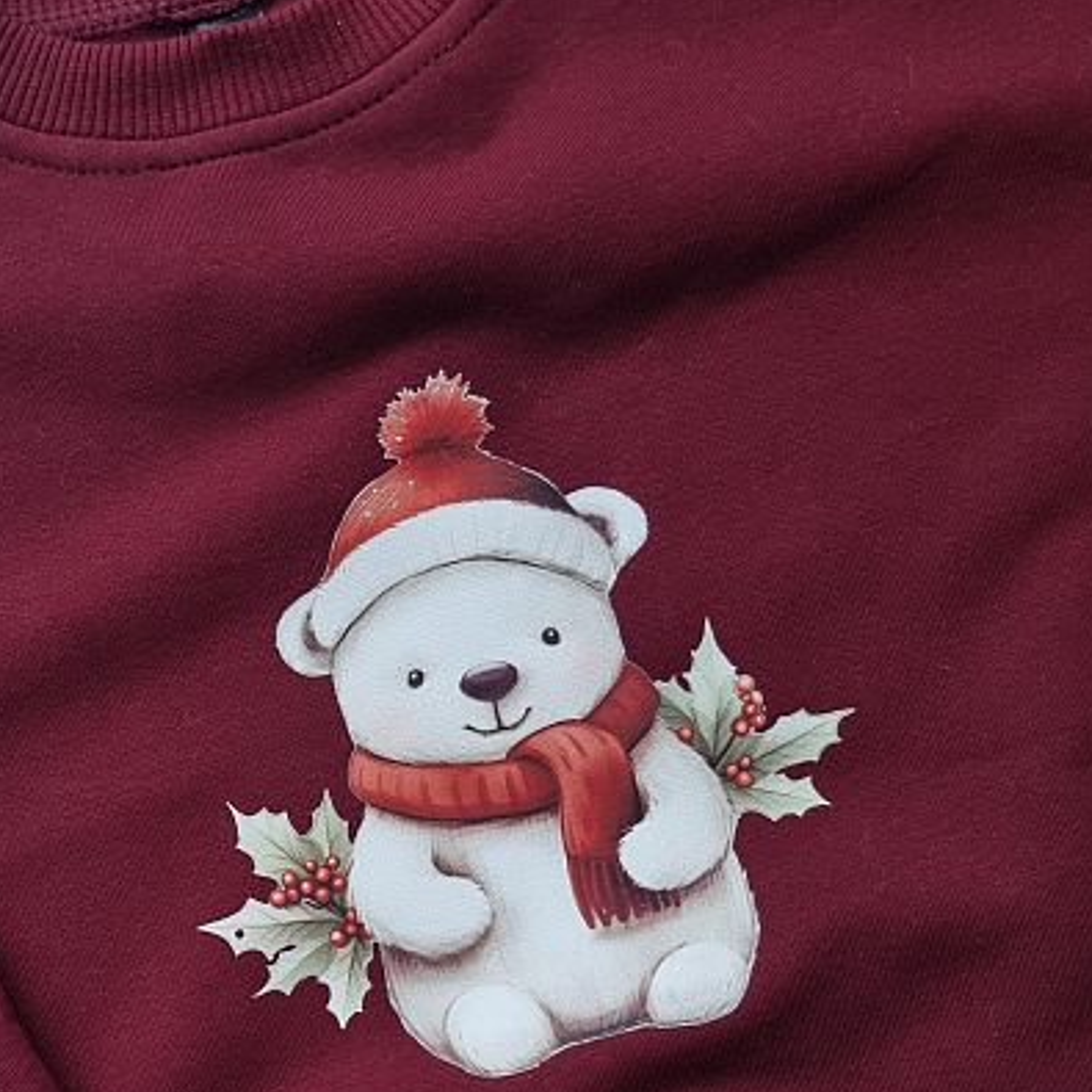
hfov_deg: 38.7
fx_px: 1535
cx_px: 362
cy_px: 818
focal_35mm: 43
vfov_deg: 38.2
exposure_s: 1/120
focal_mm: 6.7
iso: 160
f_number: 1.8
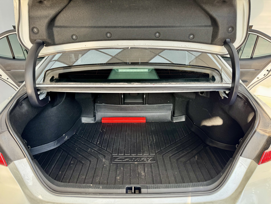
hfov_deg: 71.6
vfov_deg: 56.8
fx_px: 188
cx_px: 136
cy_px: 102
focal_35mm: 24
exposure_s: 1/186
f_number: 1.78
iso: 80
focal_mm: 6.76
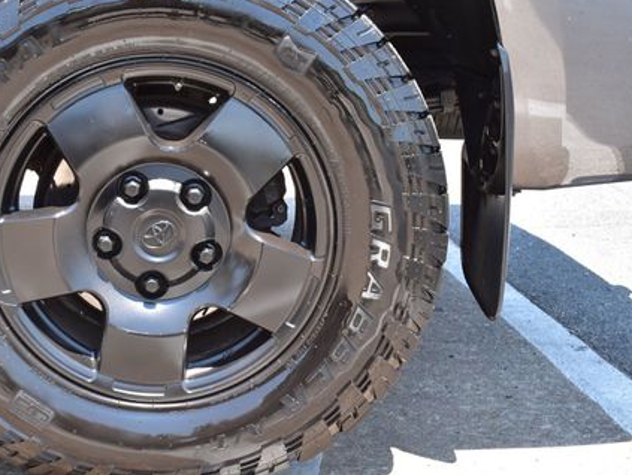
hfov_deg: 31.2
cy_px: 226
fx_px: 1115
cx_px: 172
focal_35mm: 61
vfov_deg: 24.1
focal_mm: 28
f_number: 9
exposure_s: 1/160
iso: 400
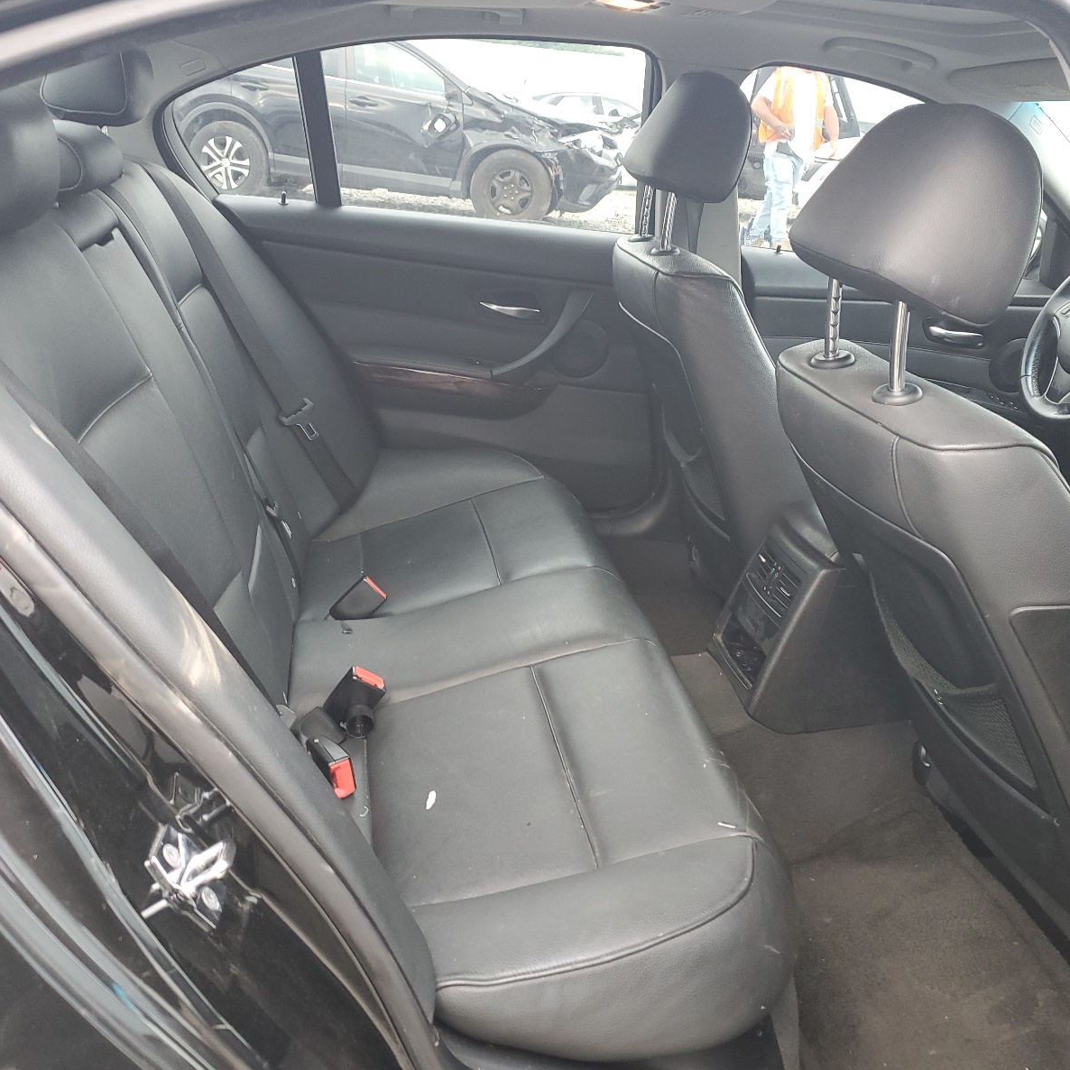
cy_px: 531
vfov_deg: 52.5
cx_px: 565
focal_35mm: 31
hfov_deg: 52.5
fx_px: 1084
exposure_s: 1/60.2
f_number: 1.5
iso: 68
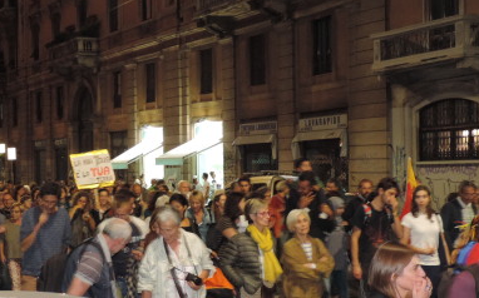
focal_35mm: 66
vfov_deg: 19.7
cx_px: 122
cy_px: 165
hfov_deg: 30.6
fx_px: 861
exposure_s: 1/13
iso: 640
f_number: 3.2
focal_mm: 5.8
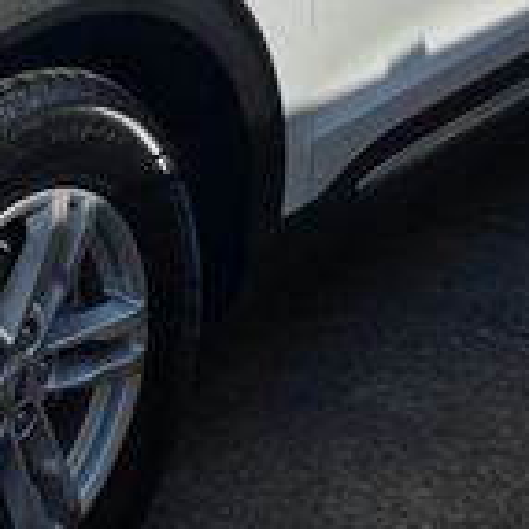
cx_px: -96
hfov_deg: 18.2
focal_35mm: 91
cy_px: -122
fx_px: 1573
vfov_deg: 18.0
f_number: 1.7
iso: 12
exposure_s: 1/1488
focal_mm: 6.3
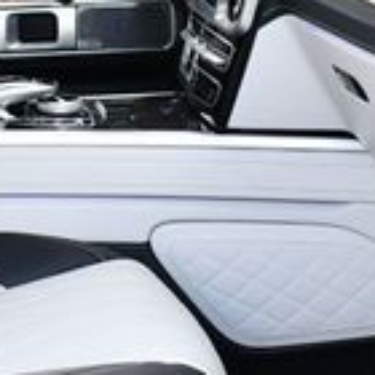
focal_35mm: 140
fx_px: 1716
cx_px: 48
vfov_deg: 12.4
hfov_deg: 12.4
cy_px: 102
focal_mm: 18
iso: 500
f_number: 3.5
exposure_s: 1/250
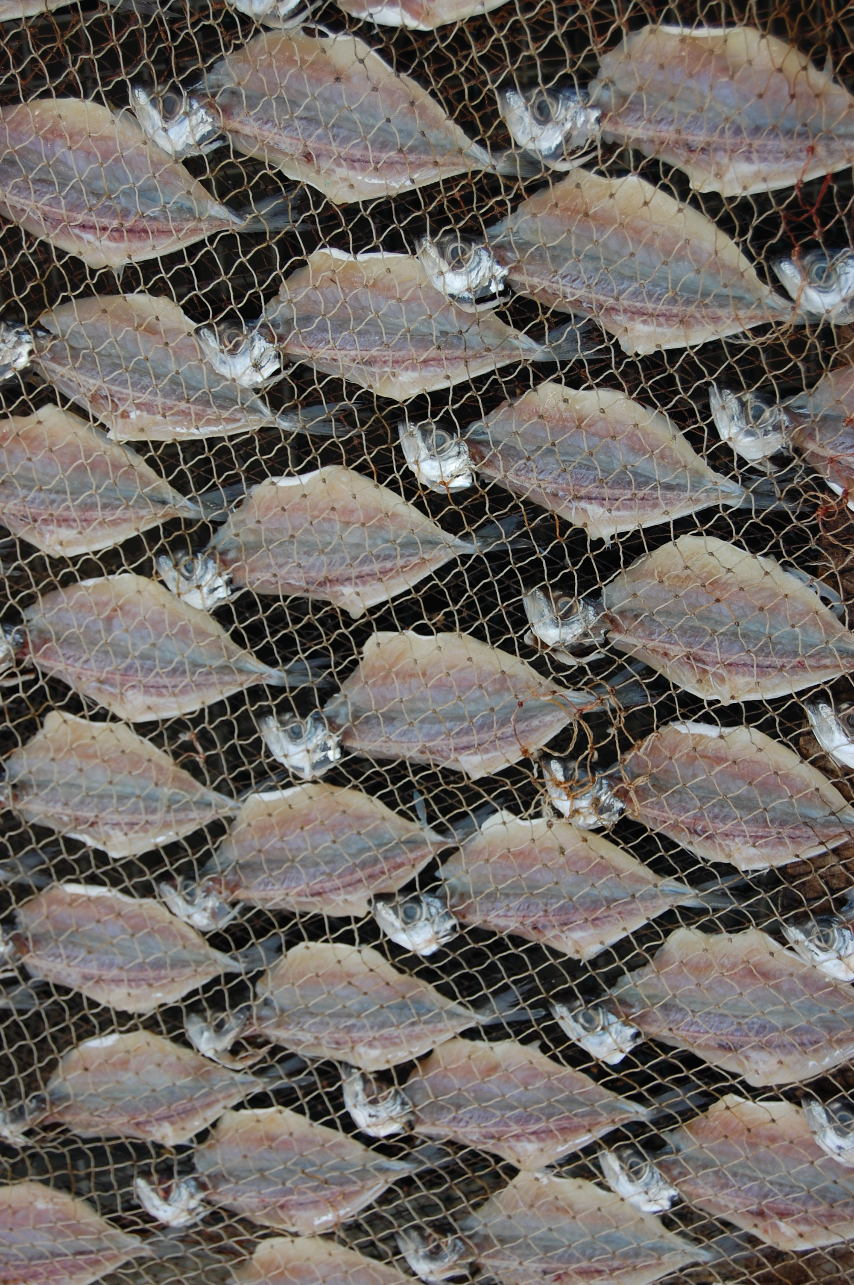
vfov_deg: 31.9
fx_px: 2246
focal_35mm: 63
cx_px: 427
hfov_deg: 21.5
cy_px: 642
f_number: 7.1
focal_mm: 42
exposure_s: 1/200
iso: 200
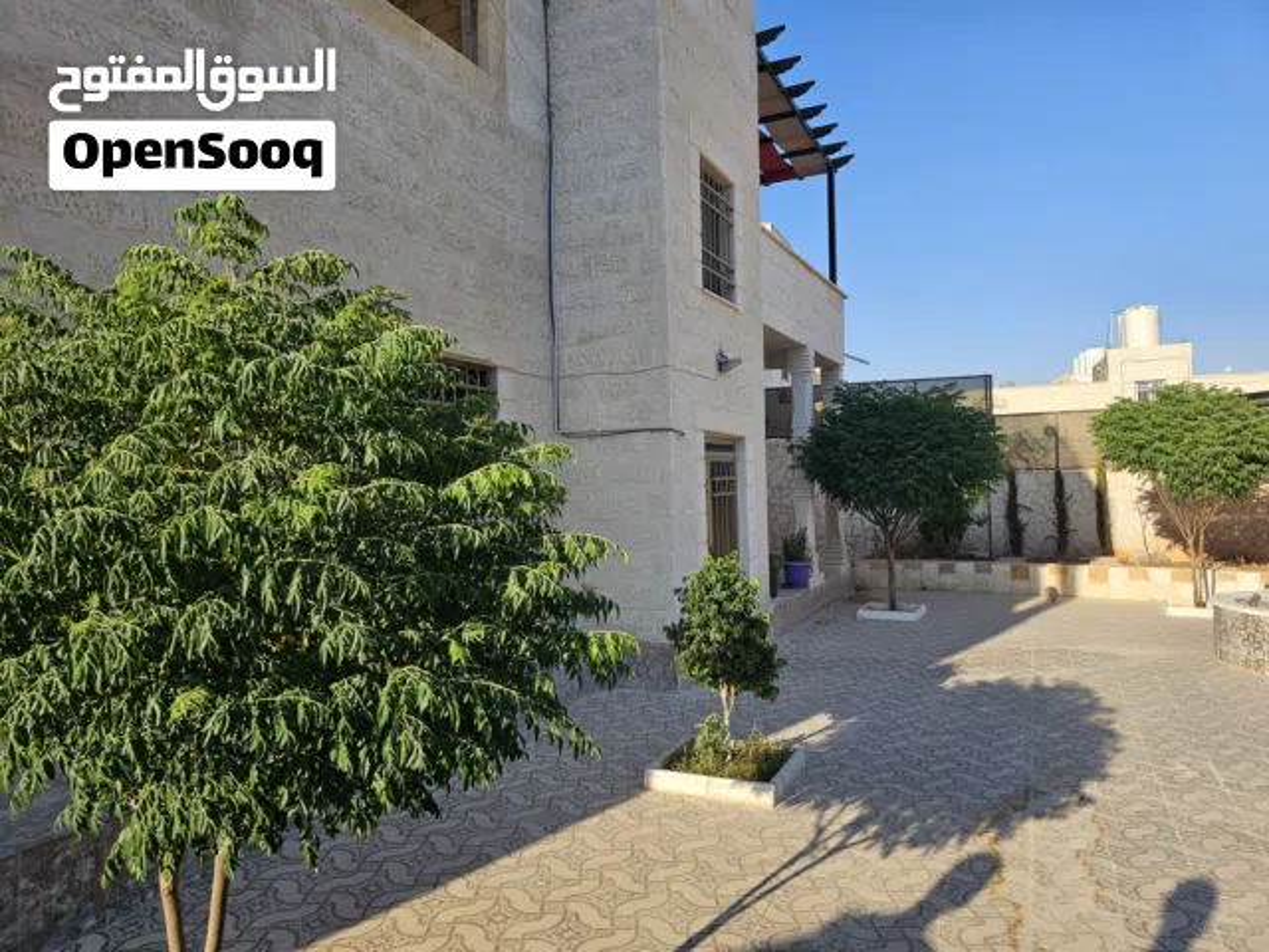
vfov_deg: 58.9
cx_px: 634
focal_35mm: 23
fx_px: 843
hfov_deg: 73.9
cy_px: 476
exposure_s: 1/582
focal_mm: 6.3
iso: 10
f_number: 1.7
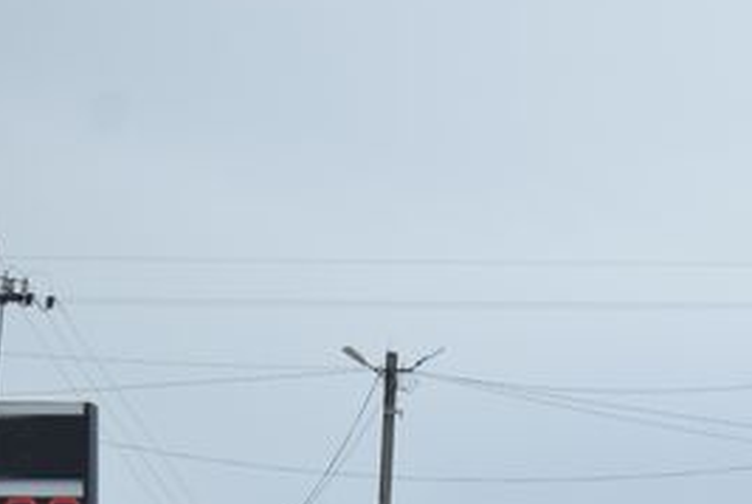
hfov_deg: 8.7
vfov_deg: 5.9
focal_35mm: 231
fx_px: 4842
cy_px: 624
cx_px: 1042
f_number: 5.6
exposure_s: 1/160
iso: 100
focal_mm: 55
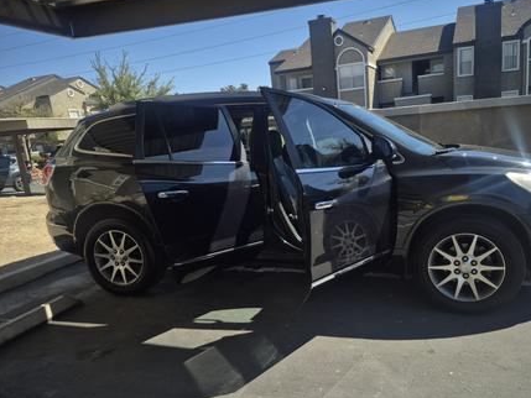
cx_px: 308
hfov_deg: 64.9
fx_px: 414
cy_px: 220
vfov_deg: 51.3
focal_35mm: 27
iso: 25
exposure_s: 1/898
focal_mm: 5.4
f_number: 1.8
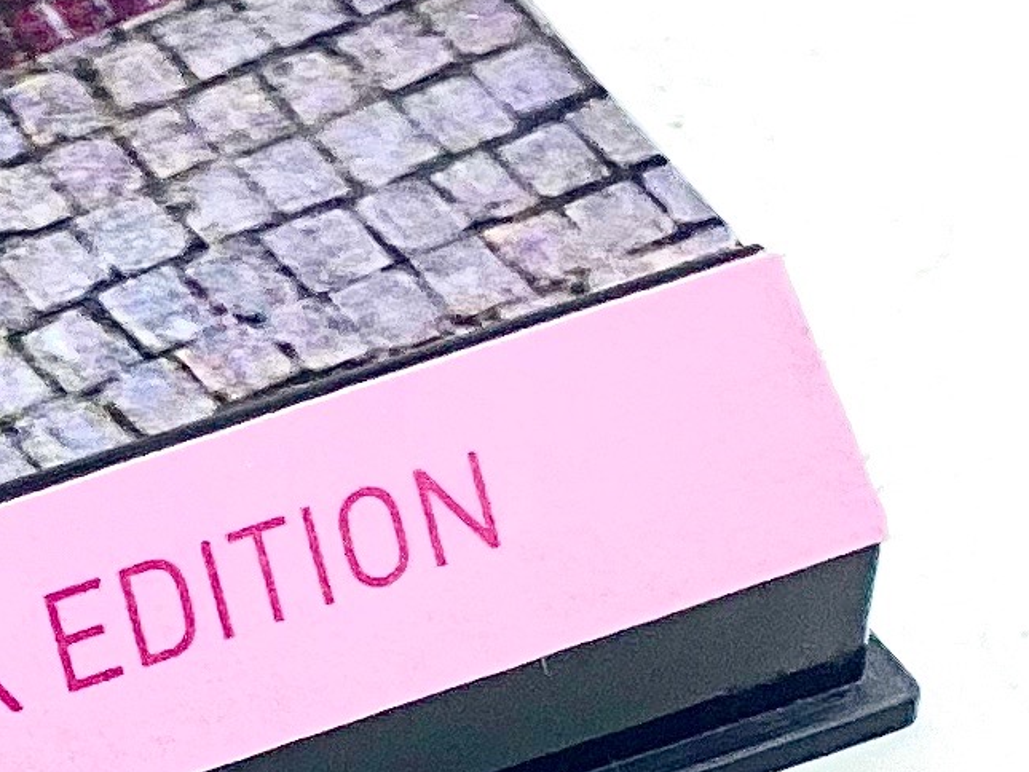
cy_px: -27
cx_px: -1816
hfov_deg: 5.8
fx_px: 9663
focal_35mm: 325
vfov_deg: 4.6
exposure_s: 1/100
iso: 32
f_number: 2
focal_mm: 6
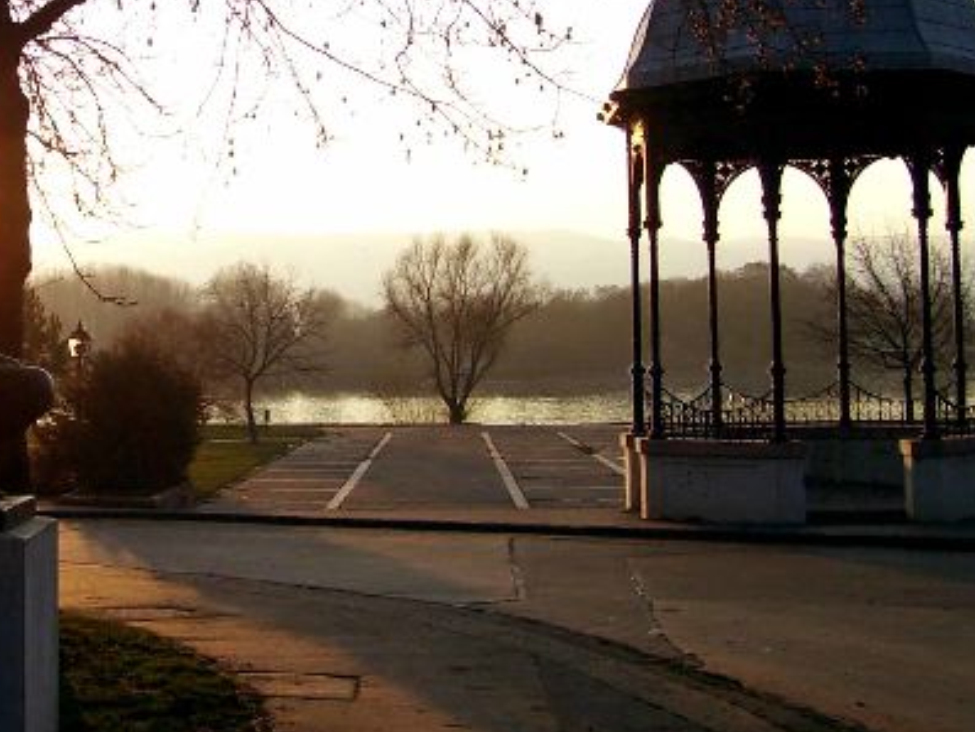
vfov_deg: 21.7
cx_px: 160
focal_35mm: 67
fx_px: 1888
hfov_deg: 28.2
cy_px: 177
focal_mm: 6
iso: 80
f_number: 2.7
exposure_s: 1/500
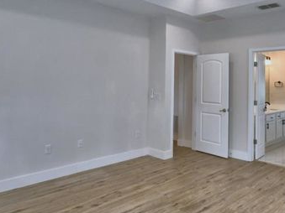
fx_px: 247
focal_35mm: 30
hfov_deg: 59.8
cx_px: 158
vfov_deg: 46.2
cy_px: 76
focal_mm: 10
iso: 220
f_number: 4.5
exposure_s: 1/125
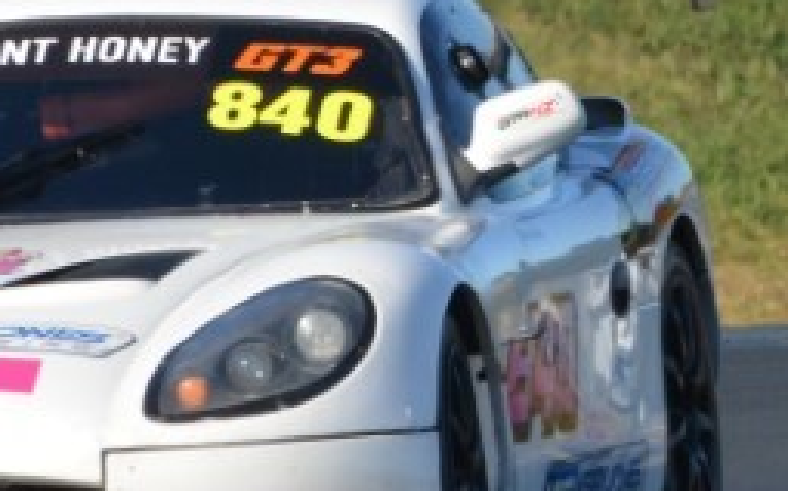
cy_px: 323
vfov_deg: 0.9
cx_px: 40
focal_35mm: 1511
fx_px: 32428
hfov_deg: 1.4
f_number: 10
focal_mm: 360
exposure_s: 1/1000
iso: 640
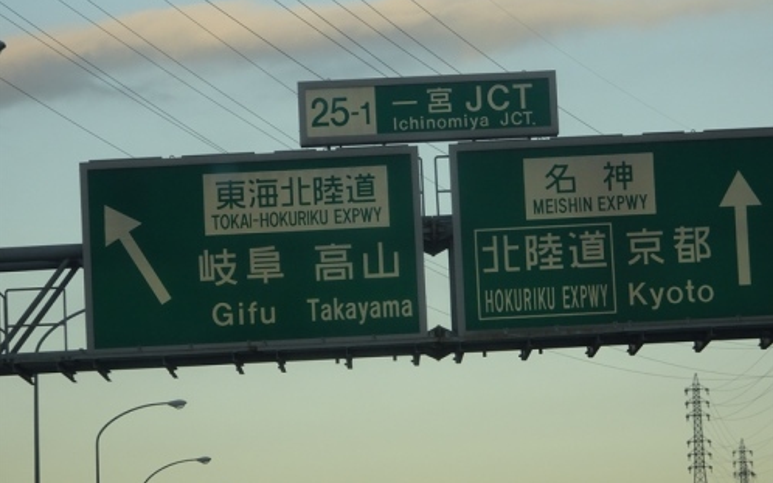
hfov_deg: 12.8
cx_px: 386
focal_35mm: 164
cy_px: 221
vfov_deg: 8.0
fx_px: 3454
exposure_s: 1/250
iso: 200
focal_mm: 26.39
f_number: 5.6
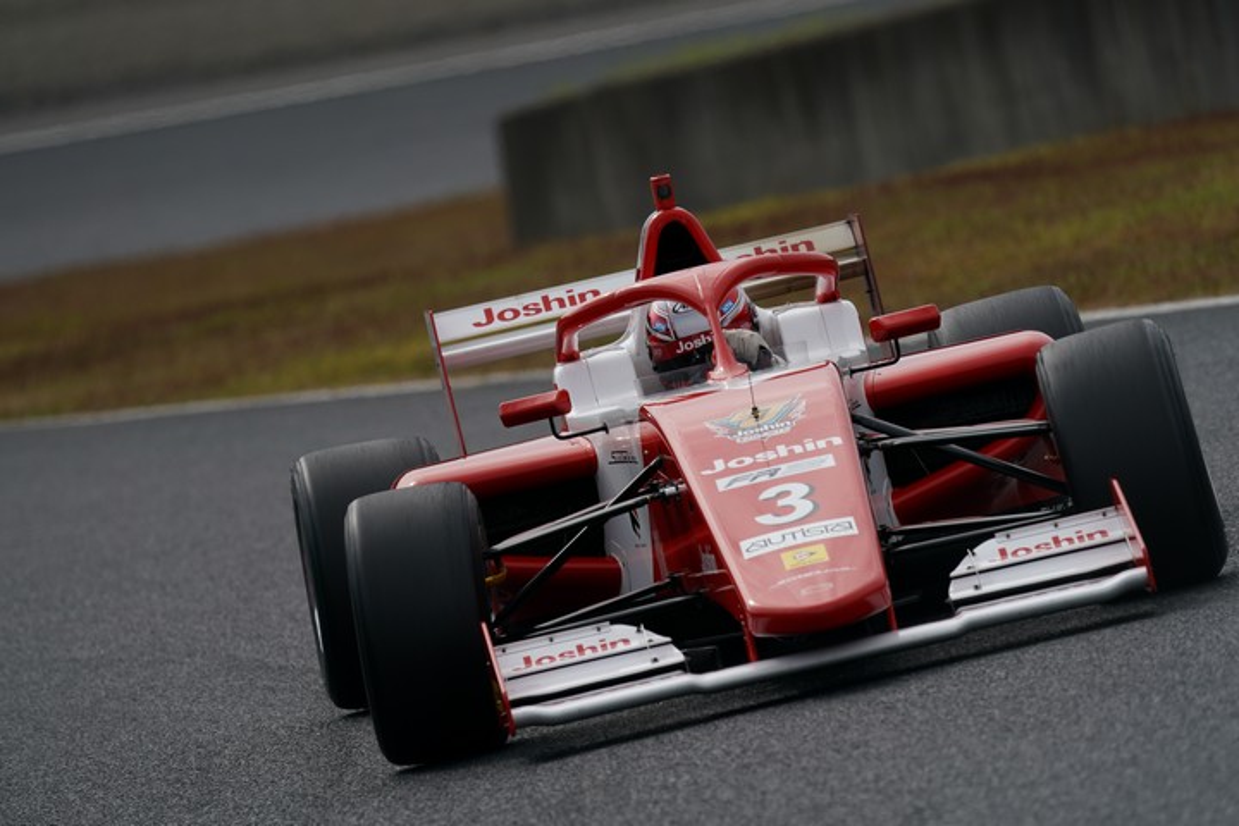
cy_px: 413
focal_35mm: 600
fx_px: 20648
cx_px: 620
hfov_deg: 3.4
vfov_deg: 2.3
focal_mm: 600
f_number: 8
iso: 200
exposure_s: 1/800
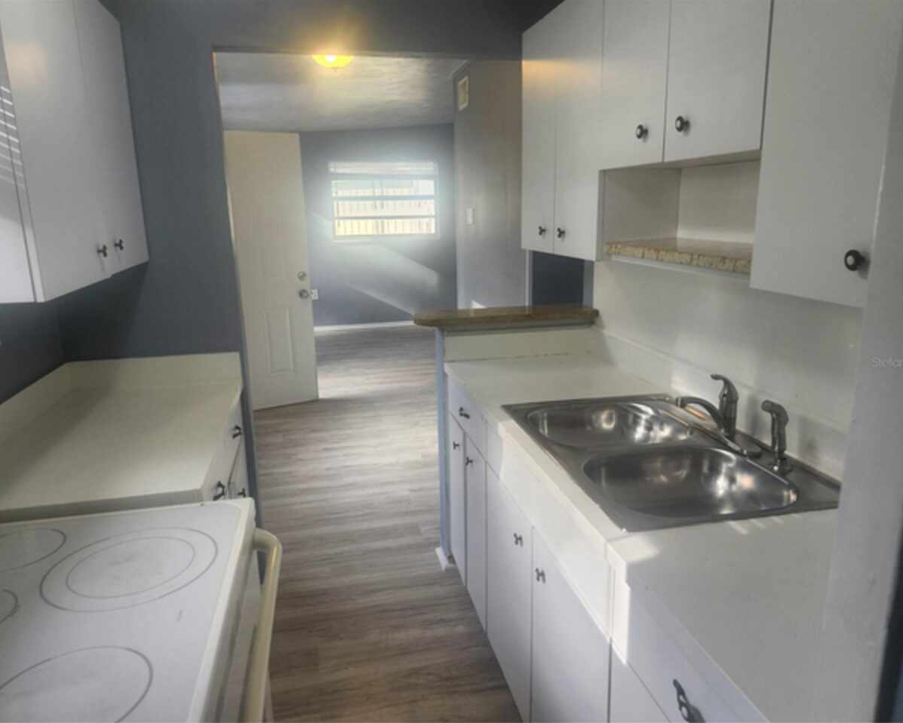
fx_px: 642
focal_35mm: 24
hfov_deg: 70.3
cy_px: 362
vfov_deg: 58.8
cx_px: 446
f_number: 1.8
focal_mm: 5.54
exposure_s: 1/180
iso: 100
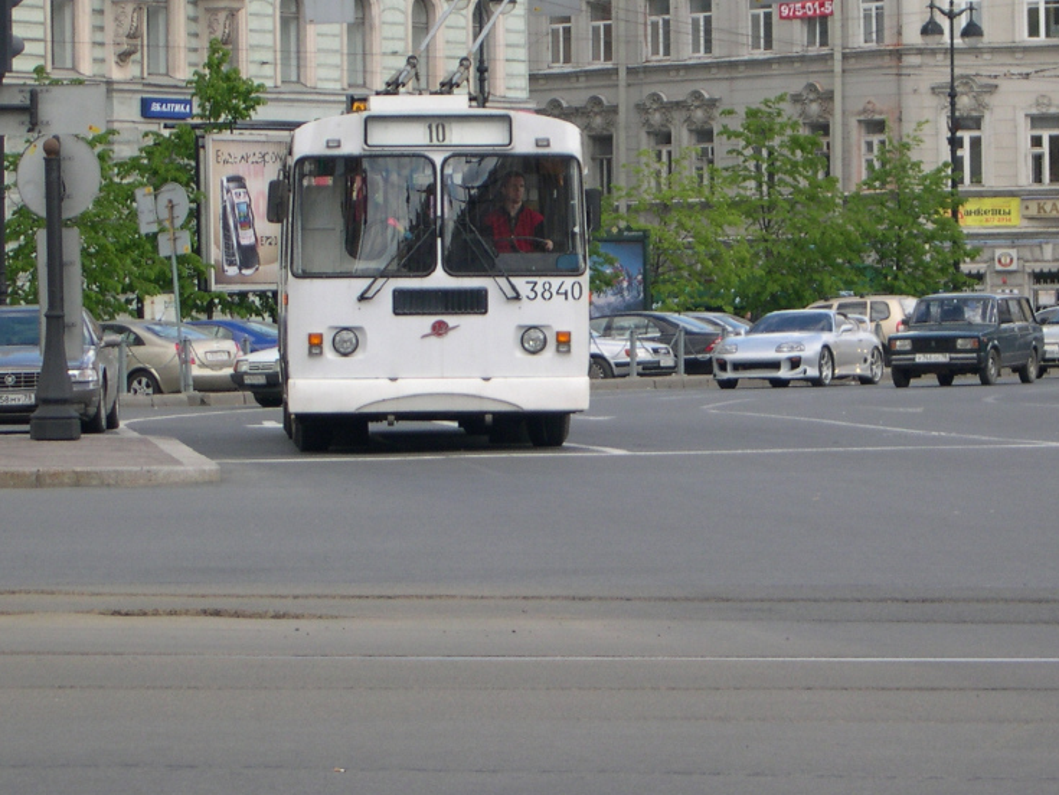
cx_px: 553
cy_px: 274
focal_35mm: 186
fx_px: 5693
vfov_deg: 8.0
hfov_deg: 10.6
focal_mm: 24
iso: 100
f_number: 4.9
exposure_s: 1/208
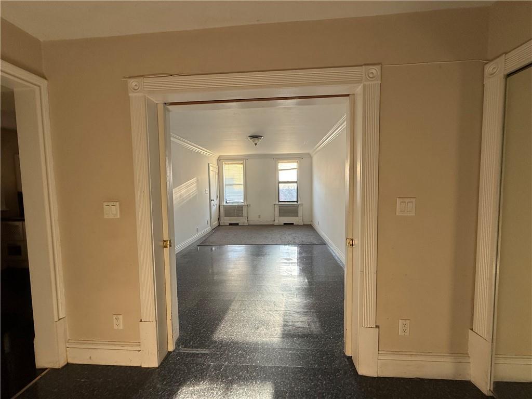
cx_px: 266
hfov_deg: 102.1
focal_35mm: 14
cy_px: 200
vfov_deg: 85.7
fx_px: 215
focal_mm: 2.22
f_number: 2.2
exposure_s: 1/99
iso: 100
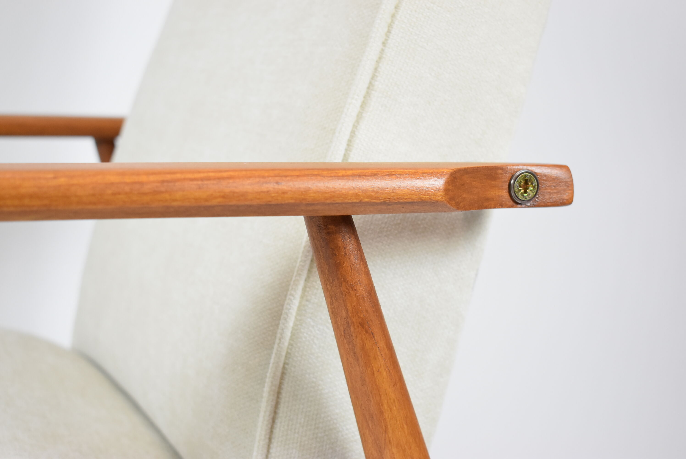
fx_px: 1087
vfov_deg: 23.8
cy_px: 230
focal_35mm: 57
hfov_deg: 35.0
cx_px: 343
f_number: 4.8
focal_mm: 38
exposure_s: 1/125
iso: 1100
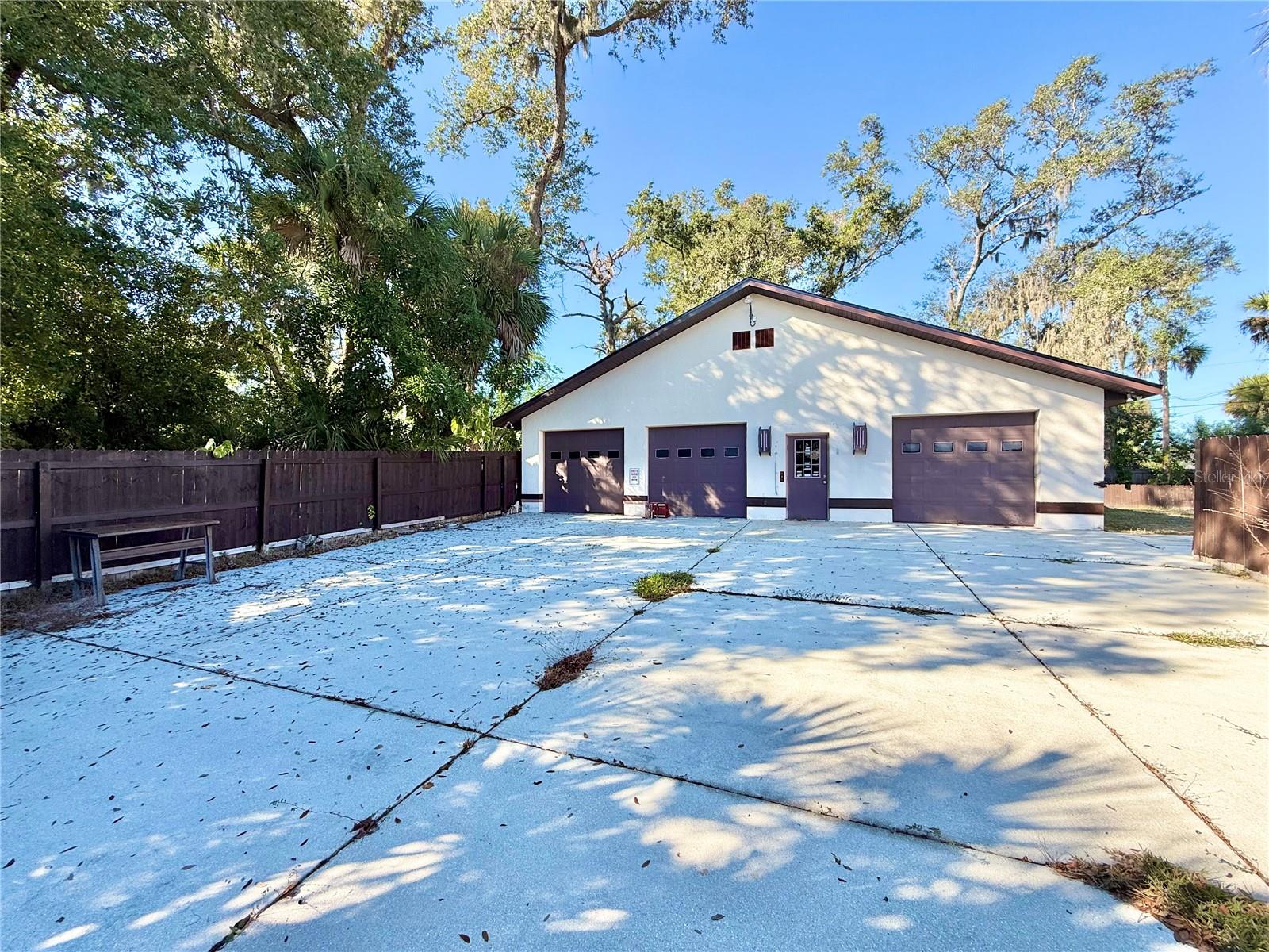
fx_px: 513
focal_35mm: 14
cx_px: 634
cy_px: 476
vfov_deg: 85.7
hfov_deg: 102.1
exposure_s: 1/651
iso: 50
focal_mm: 2.22
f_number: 2.2
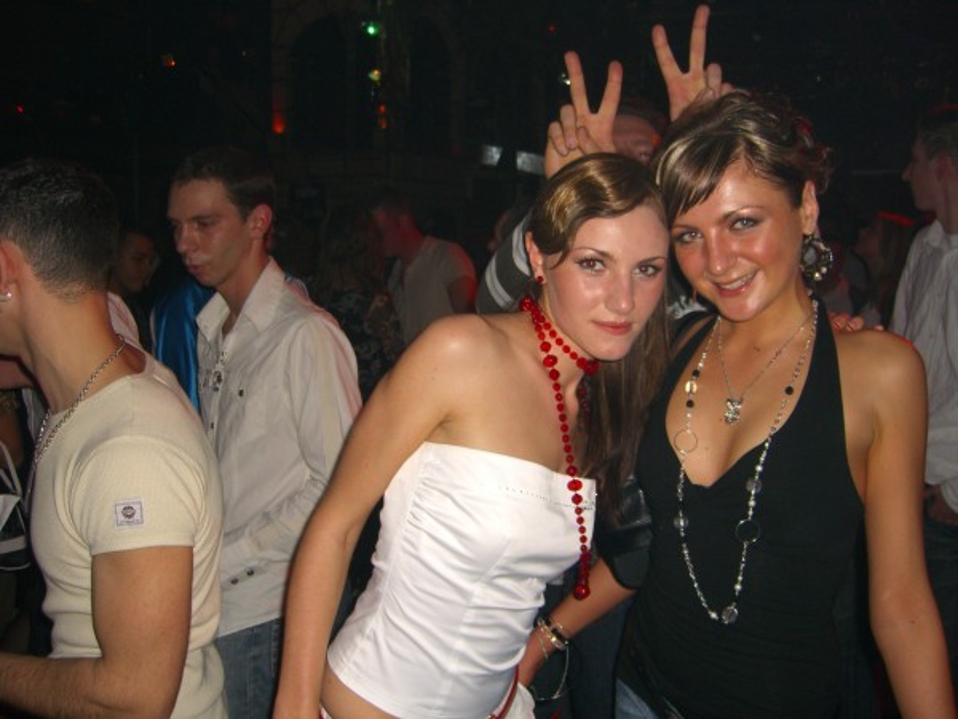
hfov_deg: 49.0
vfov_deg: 37.7
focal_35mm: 38
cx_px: 479
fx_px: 1052
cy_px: 360
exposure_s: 1/60
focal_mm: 7.9
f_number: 2.8
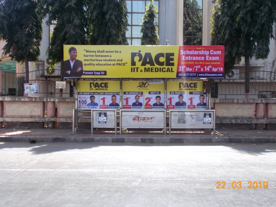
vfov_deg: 40.7
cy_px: 104
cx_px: 140
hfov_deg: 52.6
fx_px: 279
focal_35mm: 35
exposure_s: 1/500
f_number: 3.6
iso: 80
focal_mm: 6
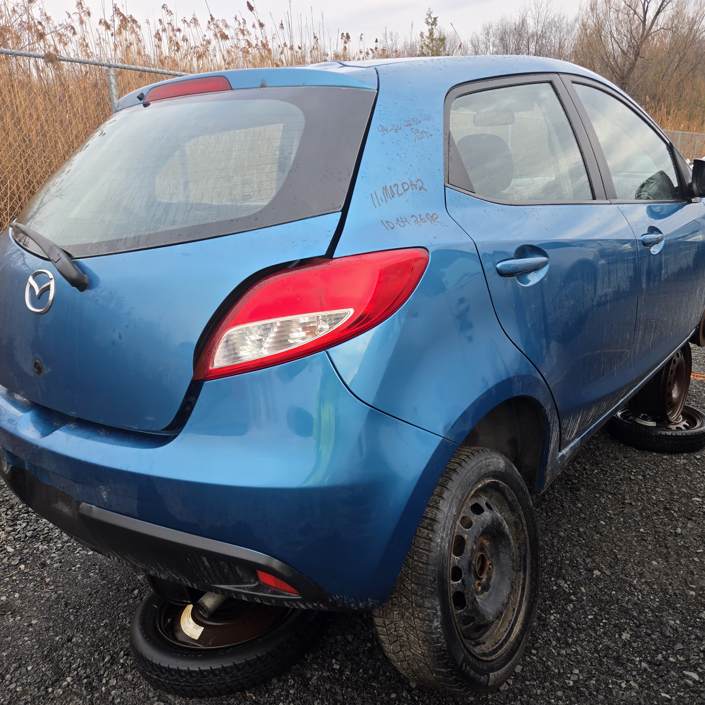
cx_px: 382
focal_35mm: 28
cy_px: 356
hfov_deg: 57.2
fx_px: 645
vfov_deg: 57.3
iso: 40
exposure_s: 1/180
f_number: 1.8
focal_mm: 5.4
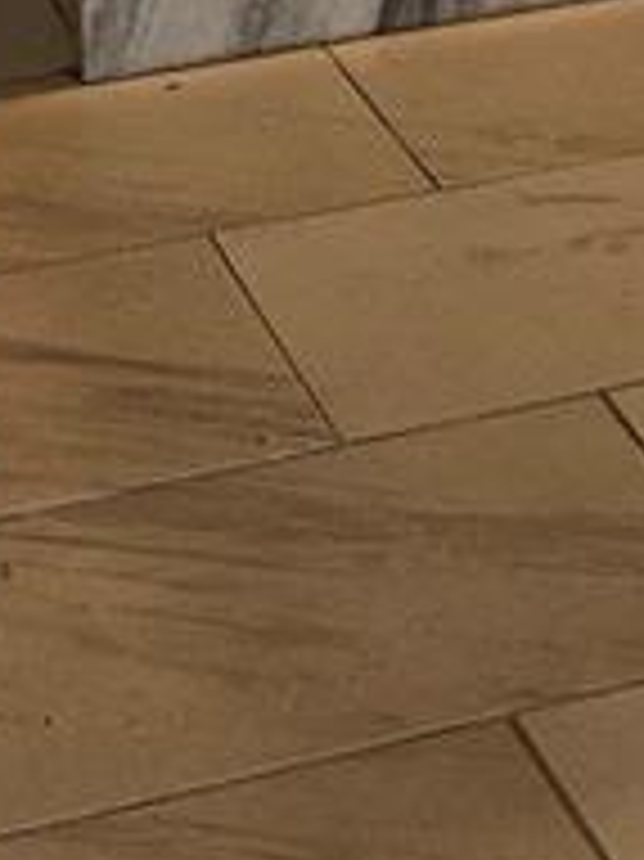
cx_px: 378
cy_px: -1234
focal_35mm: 151
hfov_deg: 9.8
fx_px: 3750
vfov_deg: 11.0
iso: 50
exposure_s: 1/193
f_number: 1.8
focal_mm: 5
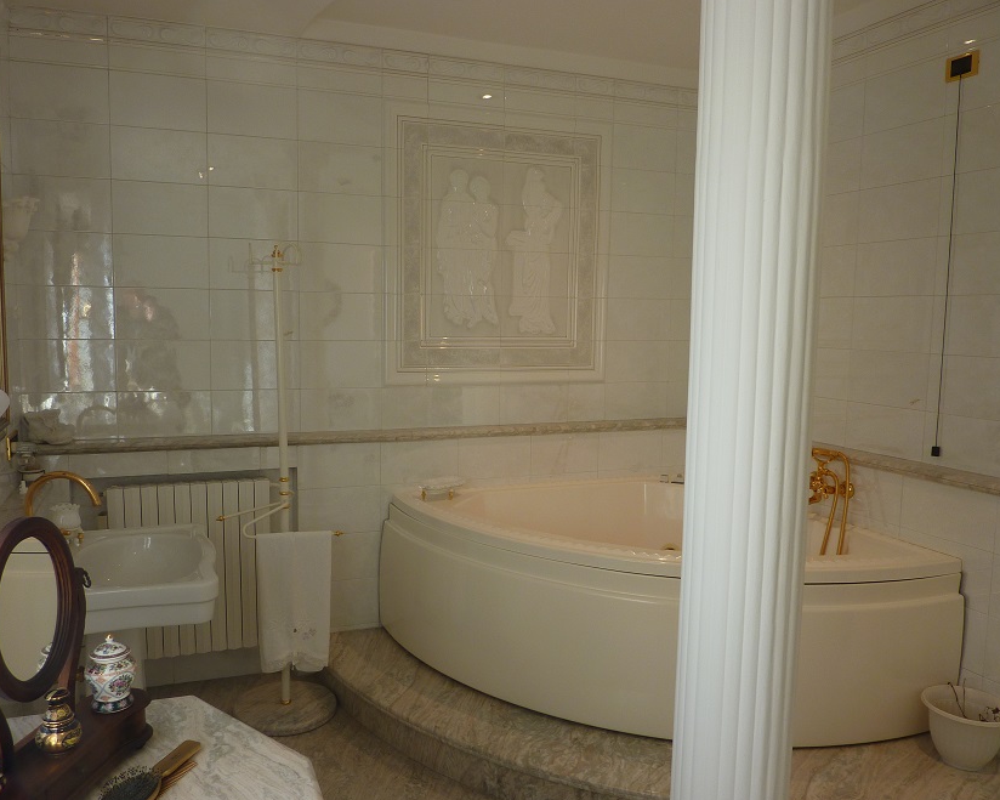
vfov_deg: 53.2
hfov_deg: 64.0
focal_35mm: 27
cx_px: 462
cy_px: 414
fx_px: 799
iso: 80
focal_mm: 4.1
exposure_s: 1/30
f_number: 3.3
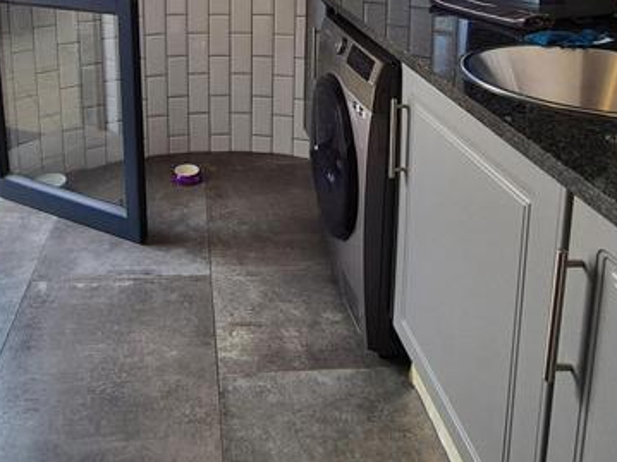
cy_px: 21
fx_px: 517
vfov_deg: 42.8
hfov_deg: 60.0
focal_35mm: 29
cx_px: 198
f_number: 2.2
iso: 50
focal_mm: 2.2
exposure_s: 1/177
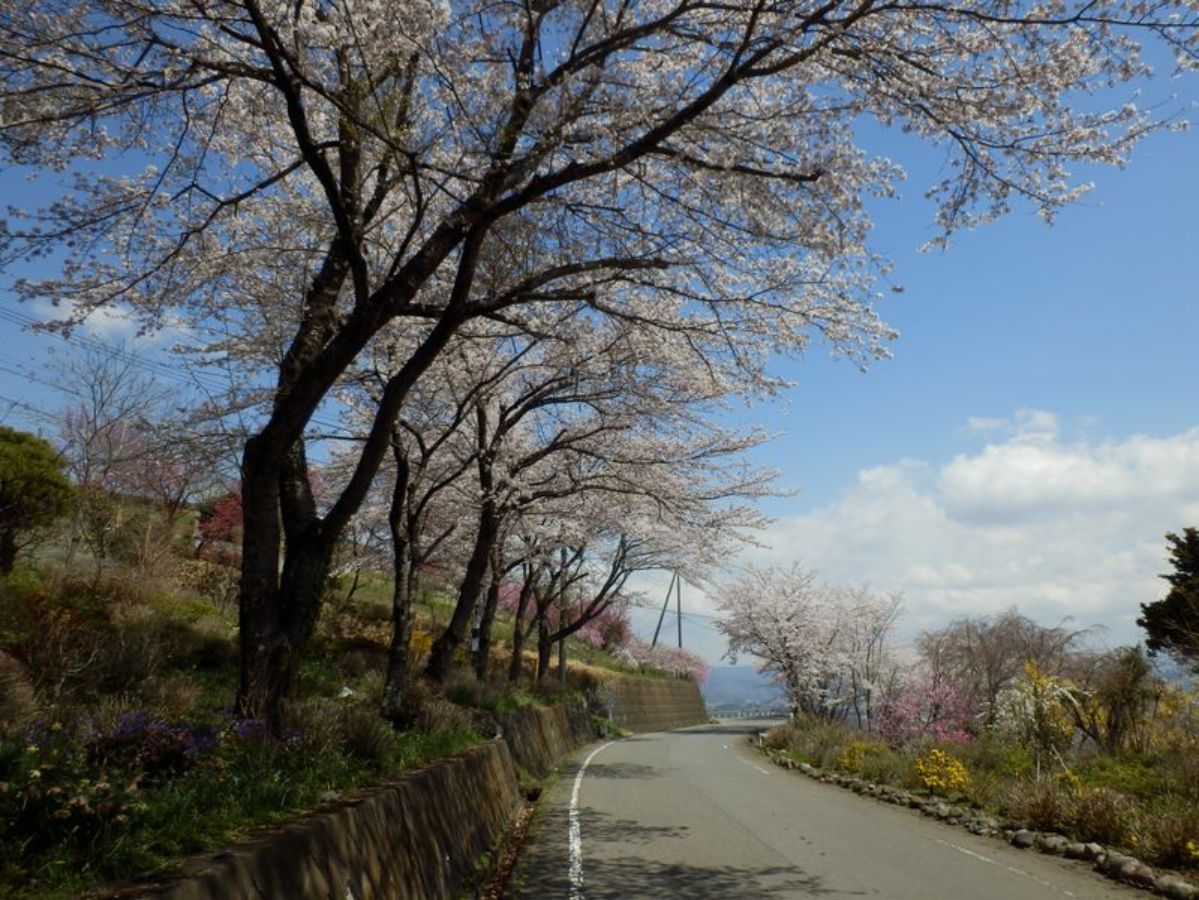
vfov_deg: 56.8
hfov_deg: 71.6
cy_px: 450
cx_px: 600
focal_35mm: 24
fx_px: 831
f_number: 7.9
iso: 80
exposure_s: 1/250
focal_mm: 4.2
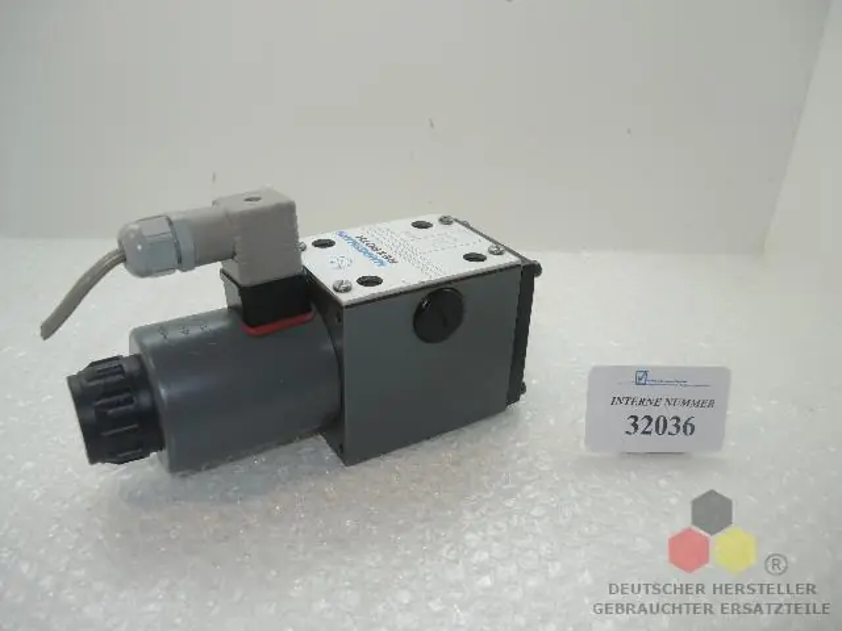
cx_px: 421
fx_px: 681
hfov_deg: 63.4
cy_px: 316
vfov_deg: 49.7
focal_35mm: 28
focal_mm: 6
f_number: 2.2
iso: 80
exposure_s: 1/30
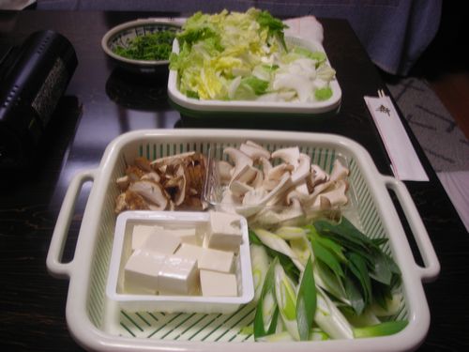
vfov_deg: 37.7
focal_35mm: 38
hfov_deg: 49.0
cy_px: 176
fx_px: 515
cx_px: 234
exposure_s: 1/3.9
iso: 80
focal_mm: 6.3
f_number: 3.2
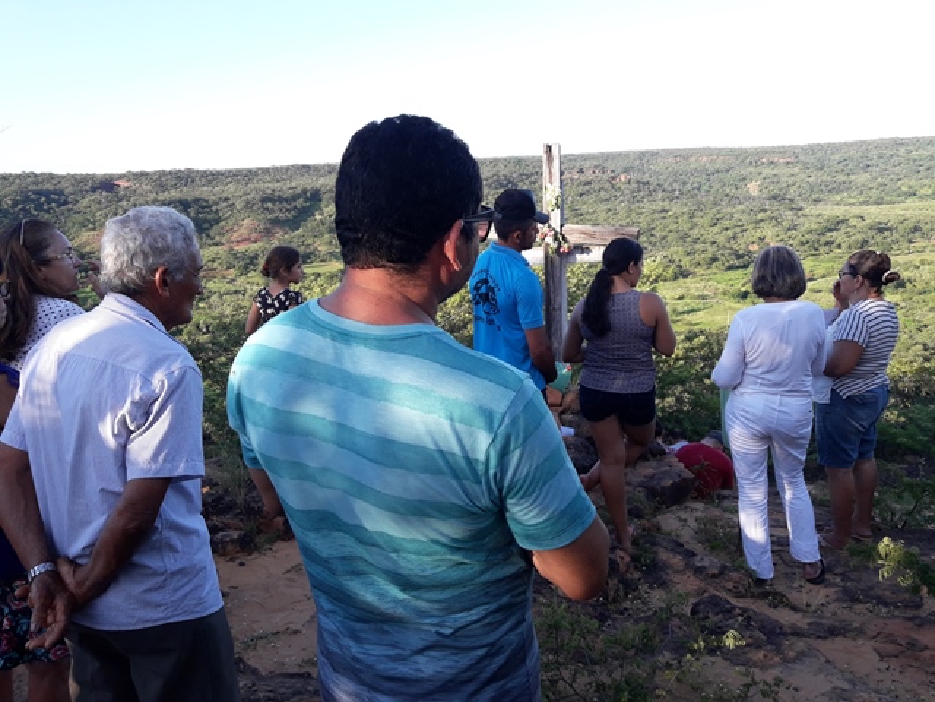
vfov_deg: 49.7
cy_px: 351
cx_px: 468
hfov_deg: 63.4
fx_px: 756
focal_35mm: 28
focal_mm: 3.7
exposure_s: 1/382
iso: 40
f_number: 1.9
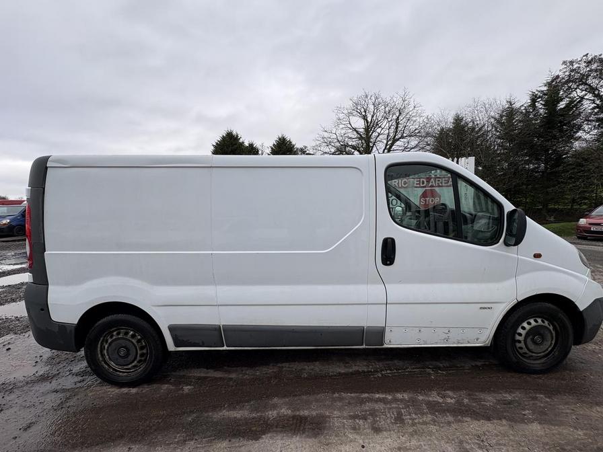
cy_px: 226
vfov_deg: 85.7
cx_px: 302
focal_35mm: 14
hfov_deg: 102.1
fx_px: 244
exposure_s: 1/405
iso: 40
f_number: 2.2
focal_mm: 2.22
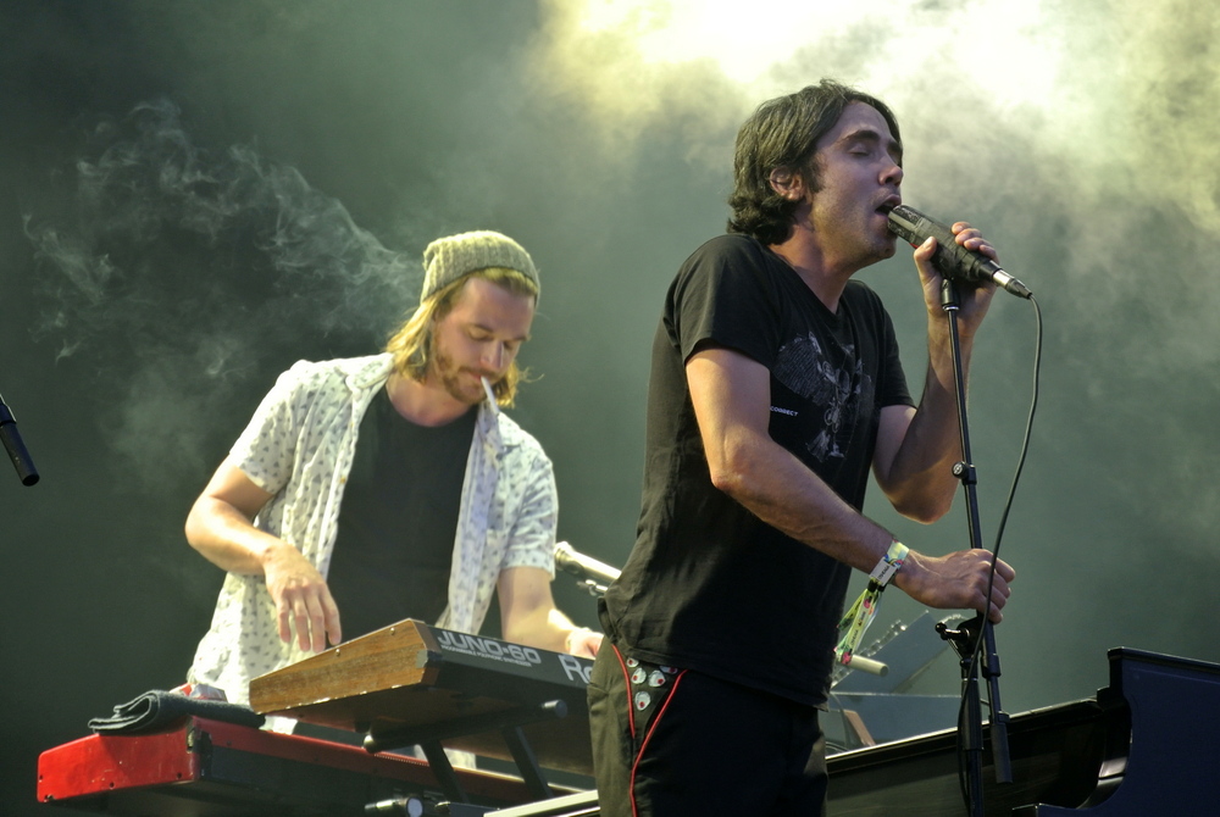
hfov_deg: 9.5
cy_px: 408
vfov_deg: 6.4
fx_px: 7331
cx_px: 610
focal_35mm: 216
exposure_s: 1/125
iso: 400
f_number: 5
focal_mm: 80.1
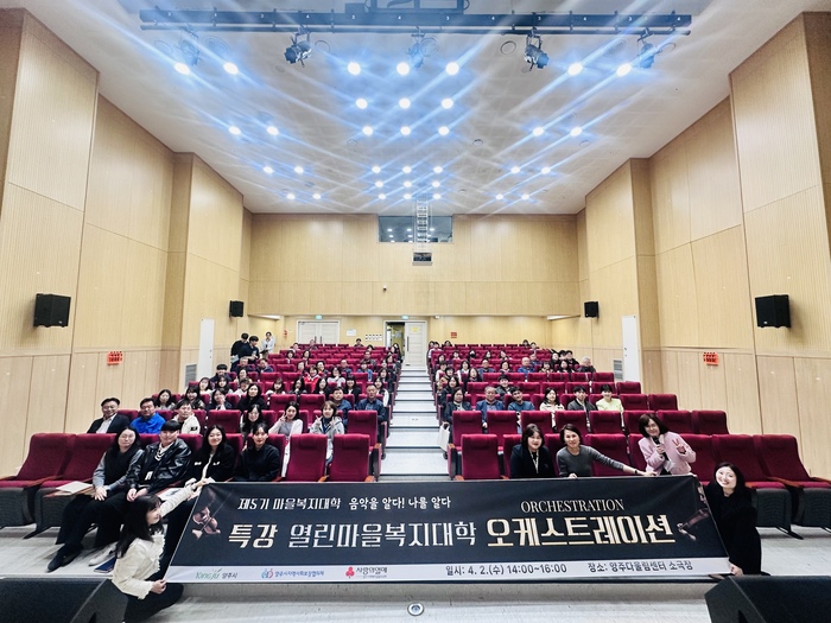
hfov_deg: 102.1
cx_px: 416
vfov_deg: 85.7
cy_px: 312
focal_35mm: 14
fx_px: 336
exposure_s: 1/120
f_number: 2.2
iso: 200
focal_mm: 2.22
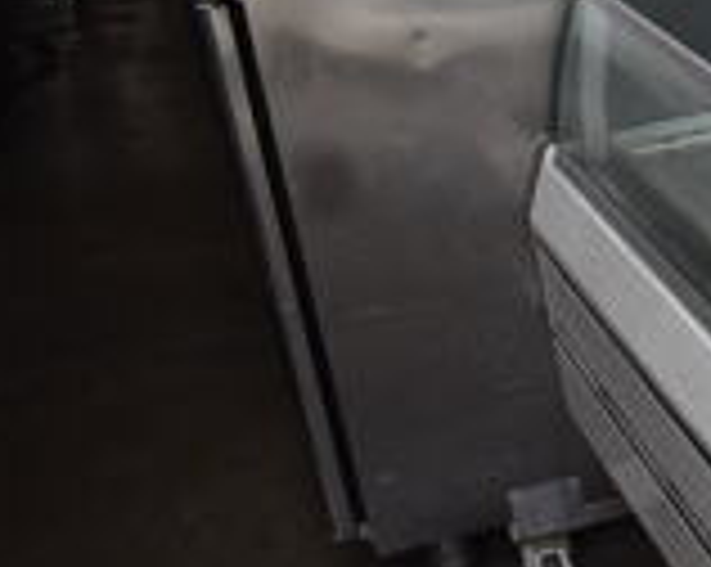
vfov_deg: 15.5
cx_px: 1274
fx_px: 2060
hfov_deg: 16.5
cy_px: 495
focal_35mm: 98
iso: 200
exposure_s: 1/160
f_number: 5.6
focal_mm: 18
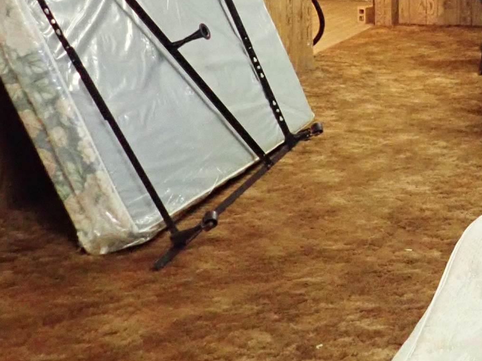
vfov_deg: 18.6
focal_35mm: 76
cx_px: 533
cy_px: -36
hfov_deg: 24.0
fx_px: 1058
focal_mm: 4.5
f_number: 2
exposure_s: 1/25
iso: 800
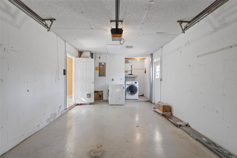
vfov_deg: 73.8
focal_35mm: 16
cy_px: 79
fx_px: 105
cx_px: 118
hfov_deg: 96.7
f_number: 8
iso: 400
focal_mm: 16
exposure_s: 1.3
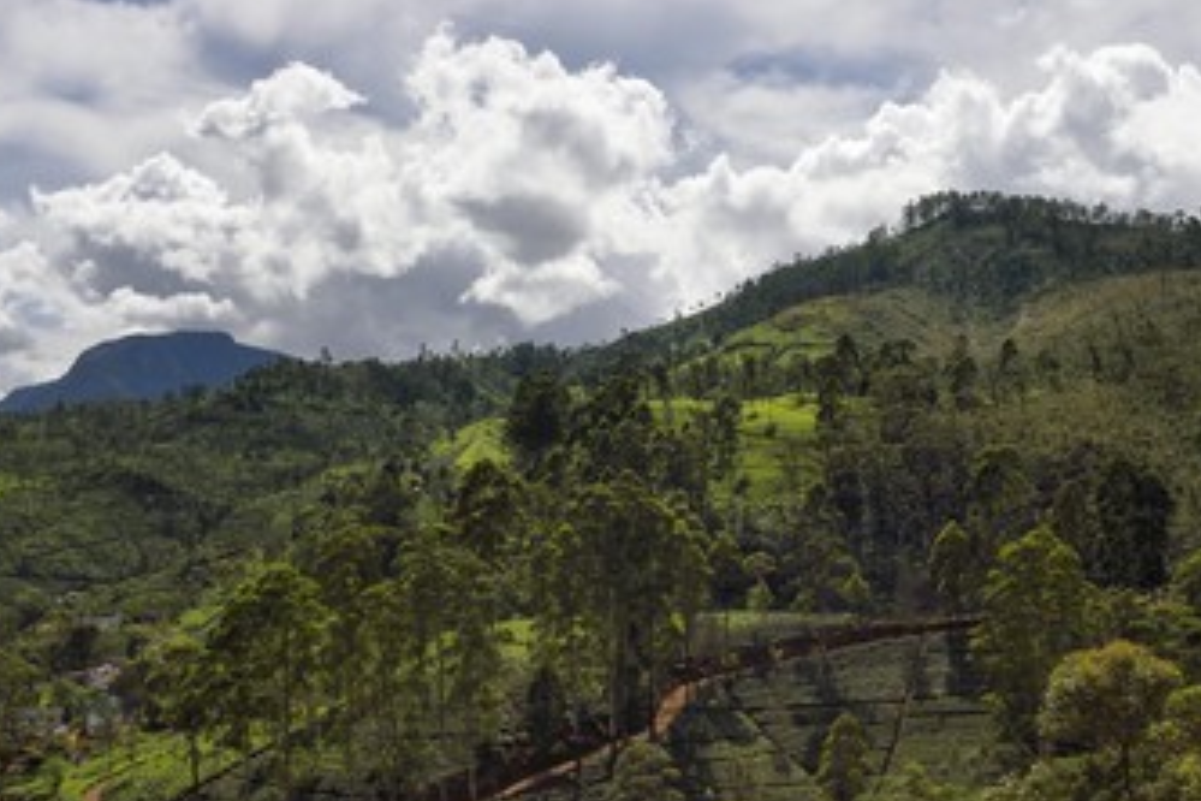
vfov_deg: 28.0
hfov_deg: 41.1
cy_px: 469
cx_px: 646
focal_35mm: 48
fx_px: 1601
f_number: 18
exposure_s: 1/320
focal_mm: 38
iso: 400
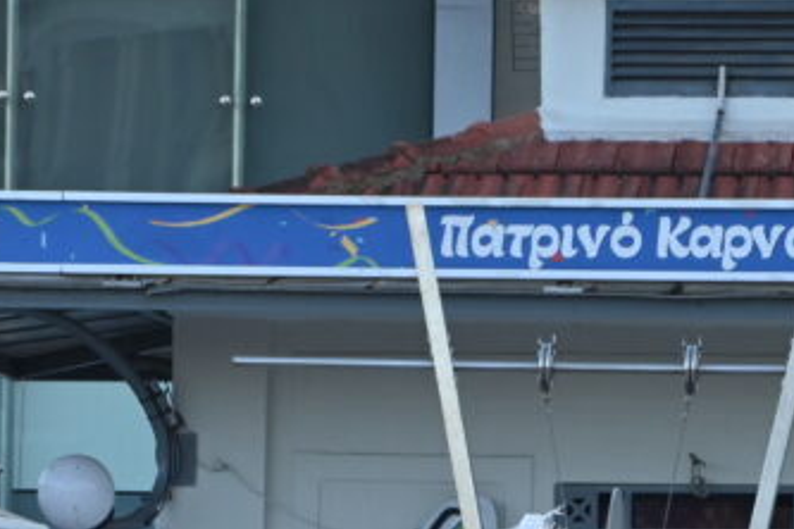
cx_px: -76
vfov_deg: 3.6
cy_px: 802
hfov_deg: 5.4
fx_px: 8314
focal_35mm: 377
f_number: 14
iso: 1000
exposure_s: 1/160
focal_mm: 98
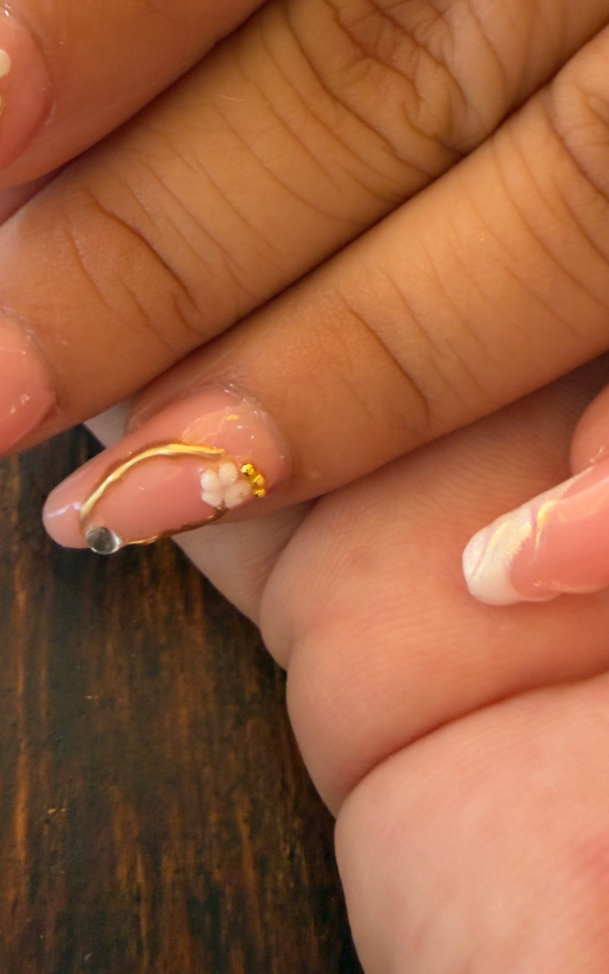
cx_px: 123
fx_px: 956
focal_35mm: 36
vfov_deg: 53.0
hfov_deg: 34.3
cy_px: 326
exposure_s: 1/73
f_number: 2.2
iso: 320
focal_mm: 2.22
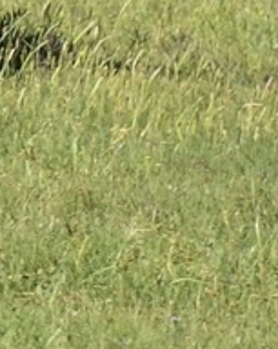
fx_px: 15330
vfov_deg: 1.3
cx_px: -1099
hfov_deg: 1.0
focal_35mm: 1487
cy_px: -547
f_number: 9
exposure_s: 1/800
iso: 400
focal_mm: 190
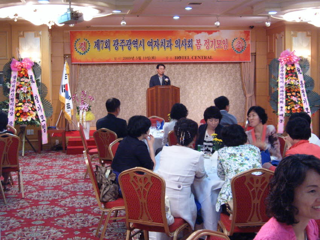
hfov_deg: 34.3
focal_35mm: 56
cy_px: 120
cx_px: 160
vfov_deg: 26.1
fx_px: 518
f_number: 3.4
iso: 141
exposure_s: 1/10
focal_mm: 9.4
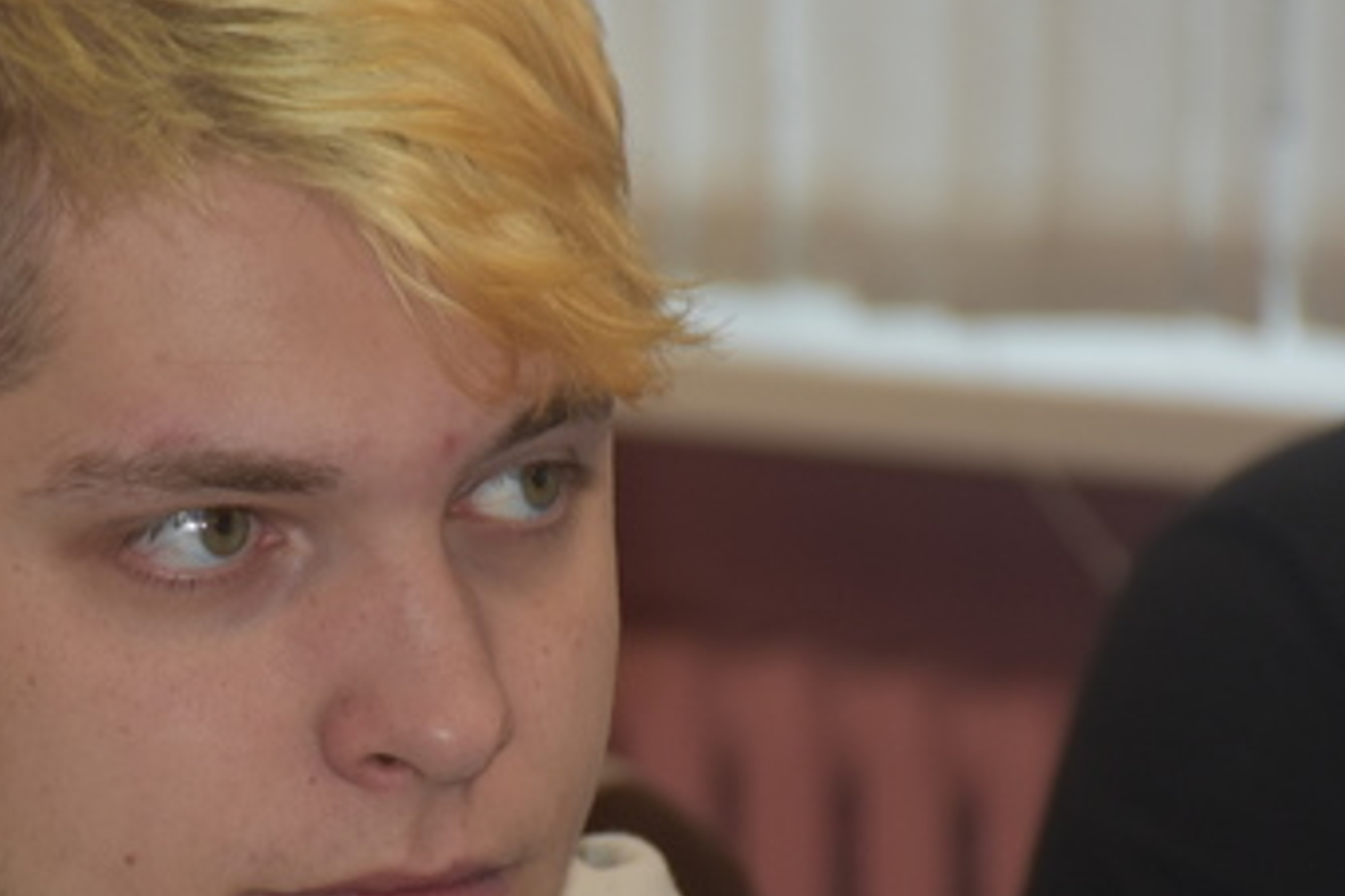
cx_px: 131
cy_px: 658
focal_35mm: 332
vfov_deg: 4.1
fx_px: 12403
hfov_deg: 6.2
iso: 450
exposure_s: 1/60
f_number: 5.6
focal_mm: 100
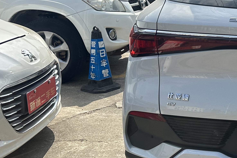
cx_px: 293
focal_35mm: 68
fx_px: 448
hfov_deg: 26.1
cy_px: 60
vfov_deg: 20.0
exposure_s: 1/4016
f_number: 1.78
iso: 80
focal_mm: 6.86
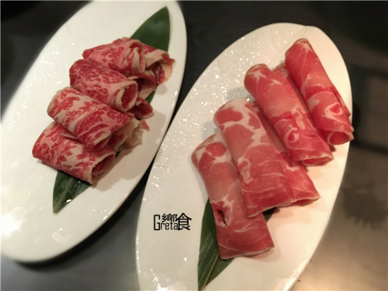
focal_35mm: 29
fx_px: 325
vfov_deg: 48.2
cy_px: 146
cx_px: 194
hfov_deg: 61.7
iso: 250
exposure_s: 1/15
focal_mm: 4.15
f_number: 2.2
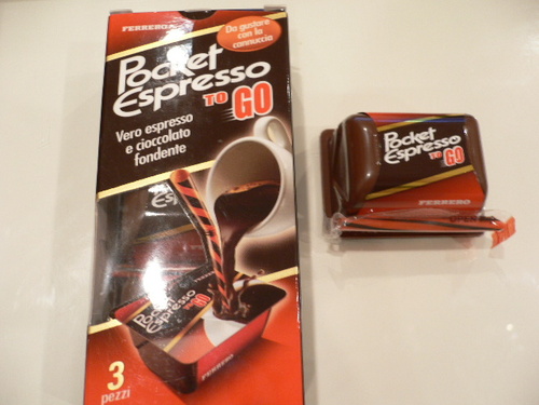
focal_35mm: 35
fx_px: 545
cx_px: 270
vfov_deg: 40.7
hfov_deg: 52.6
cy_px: 202
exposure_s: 1/8
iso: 100
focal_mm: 5.8
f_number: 2.8
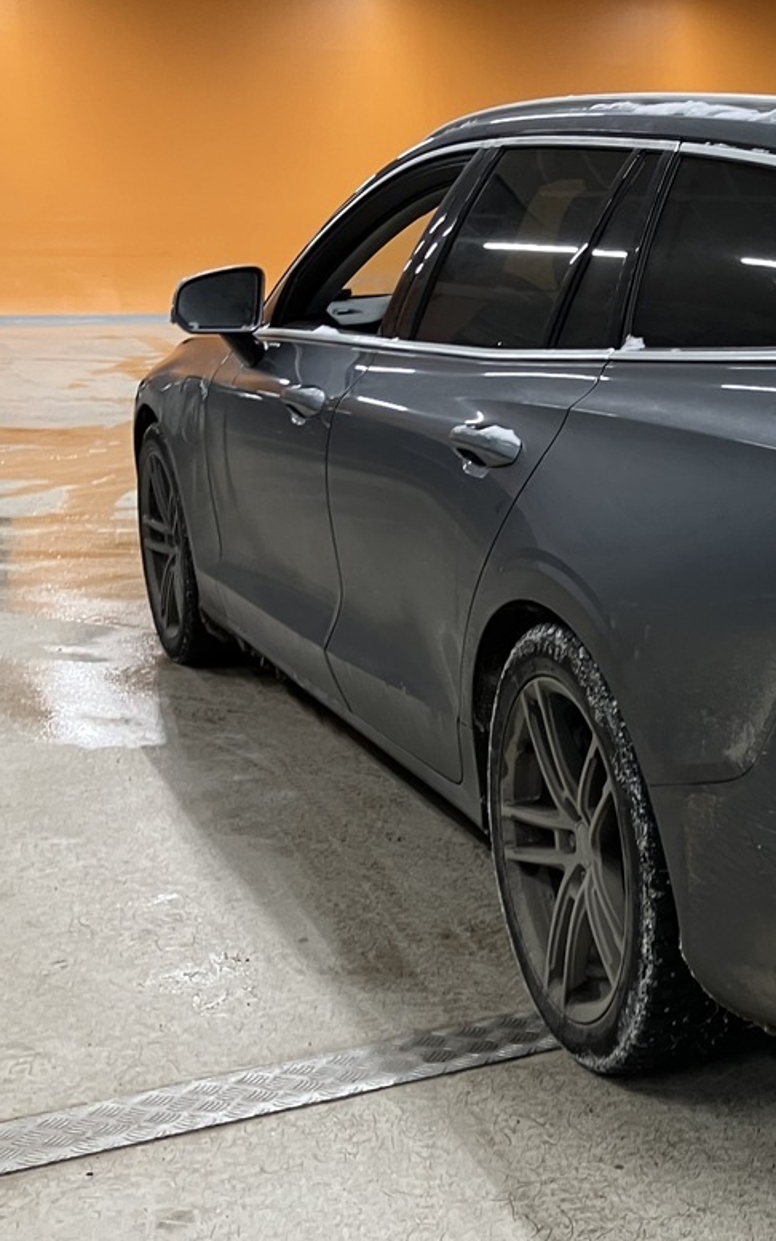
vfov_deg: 36.9
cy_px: 647
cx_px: 1035
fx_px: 1860
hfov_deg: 21.2
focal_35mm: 55
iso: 64
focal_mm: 3.99
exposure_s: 1/42
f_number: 1.8
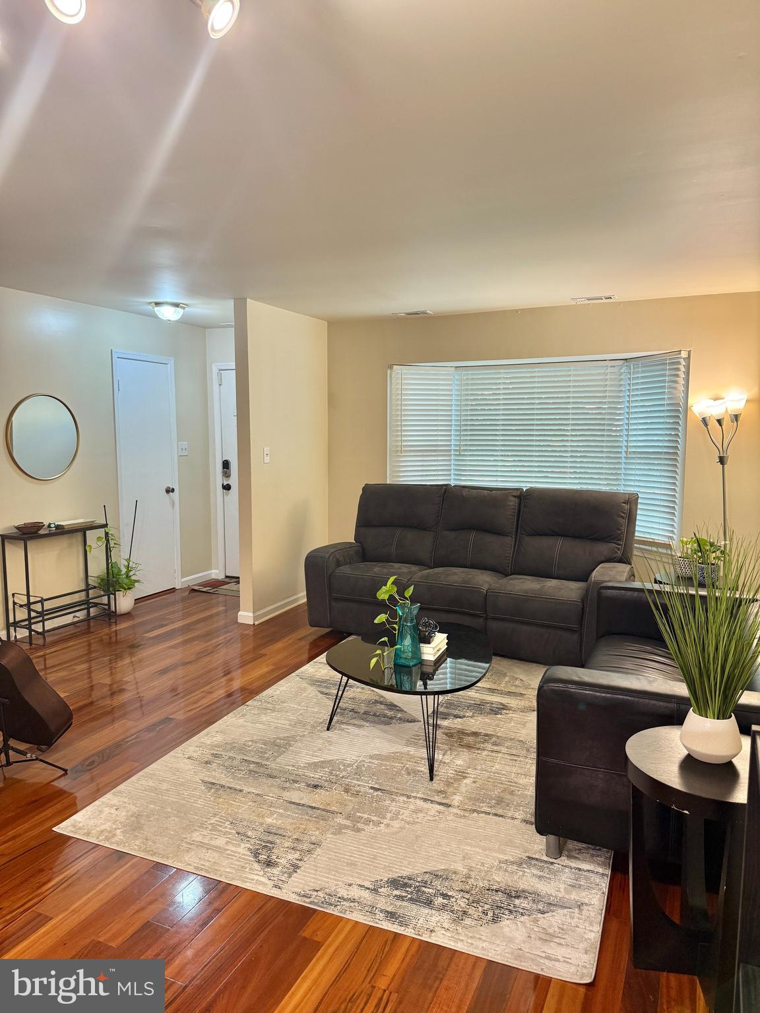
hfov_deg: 56.8
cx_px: 380
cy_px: 506
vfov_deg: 71.6
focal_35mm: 24
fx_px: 703
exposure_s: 1/62
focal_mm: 6.76
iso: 200
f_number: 1.78
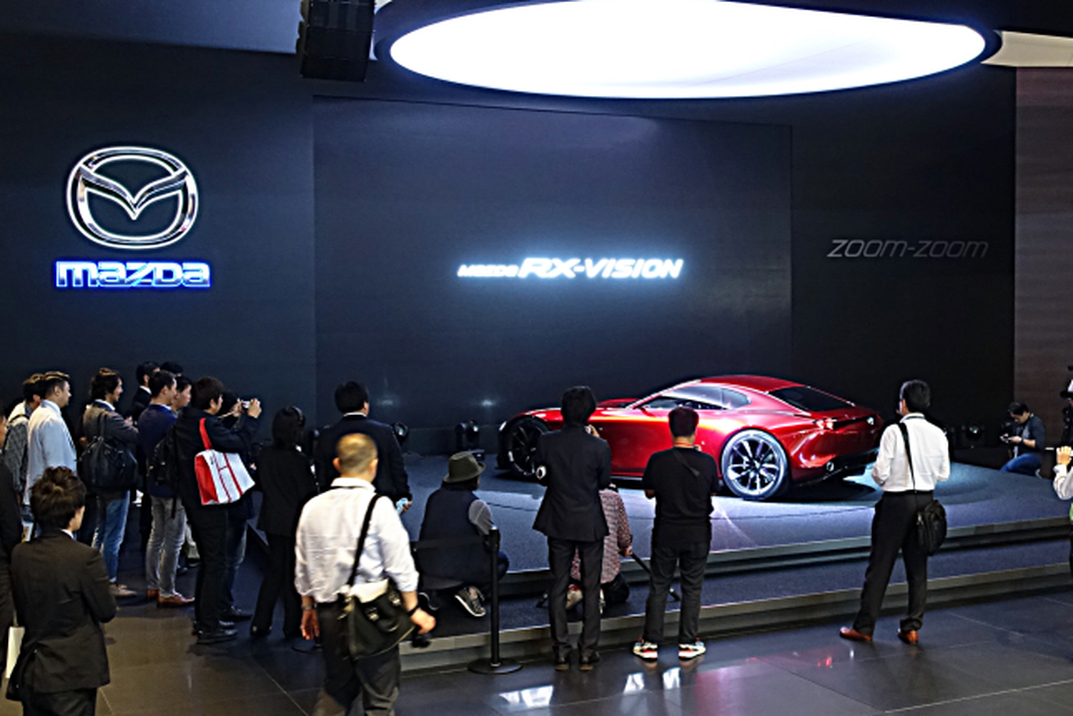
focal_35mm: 24
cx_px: 536
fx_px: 715
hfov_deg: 73.7
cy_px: 358
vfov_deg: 53.1
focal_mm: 8.98
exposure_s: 1/30
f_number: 2
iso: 640
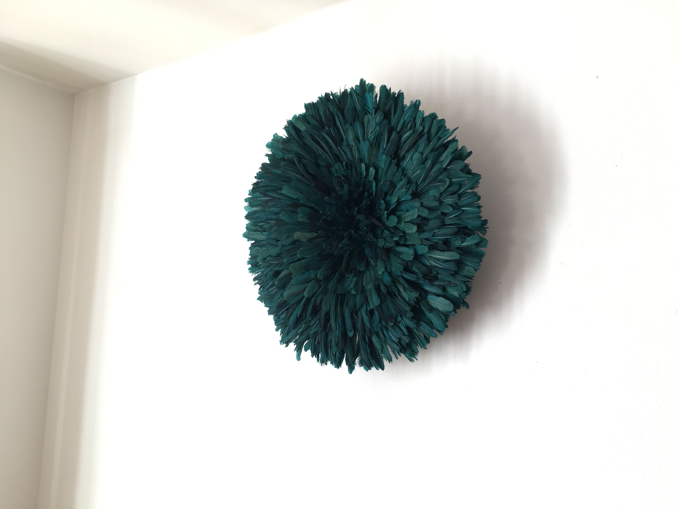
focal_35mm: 29
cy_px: 254
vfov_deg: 48.2
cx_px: 339
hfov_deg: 61.7
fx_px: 568
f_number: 2.2
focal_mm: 4.15
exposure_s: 1/33
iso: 32
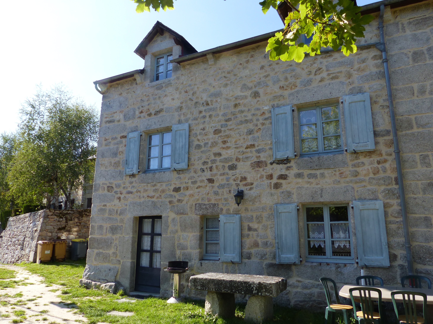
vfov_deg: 54.9
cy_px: 162
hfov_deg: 69.4
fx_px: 313
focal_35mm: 25
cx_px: 216
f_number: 4
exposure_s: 1/400
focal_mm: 4.5
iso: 100
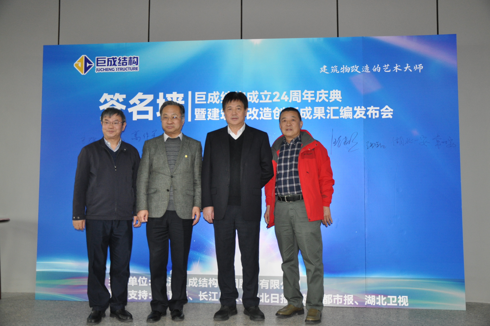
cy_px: 163
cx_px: 245
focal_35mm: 36
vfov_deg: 36.8
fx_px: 489
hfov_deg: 53.2
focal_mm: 24
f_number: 3.8
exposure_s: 1/60
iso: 800
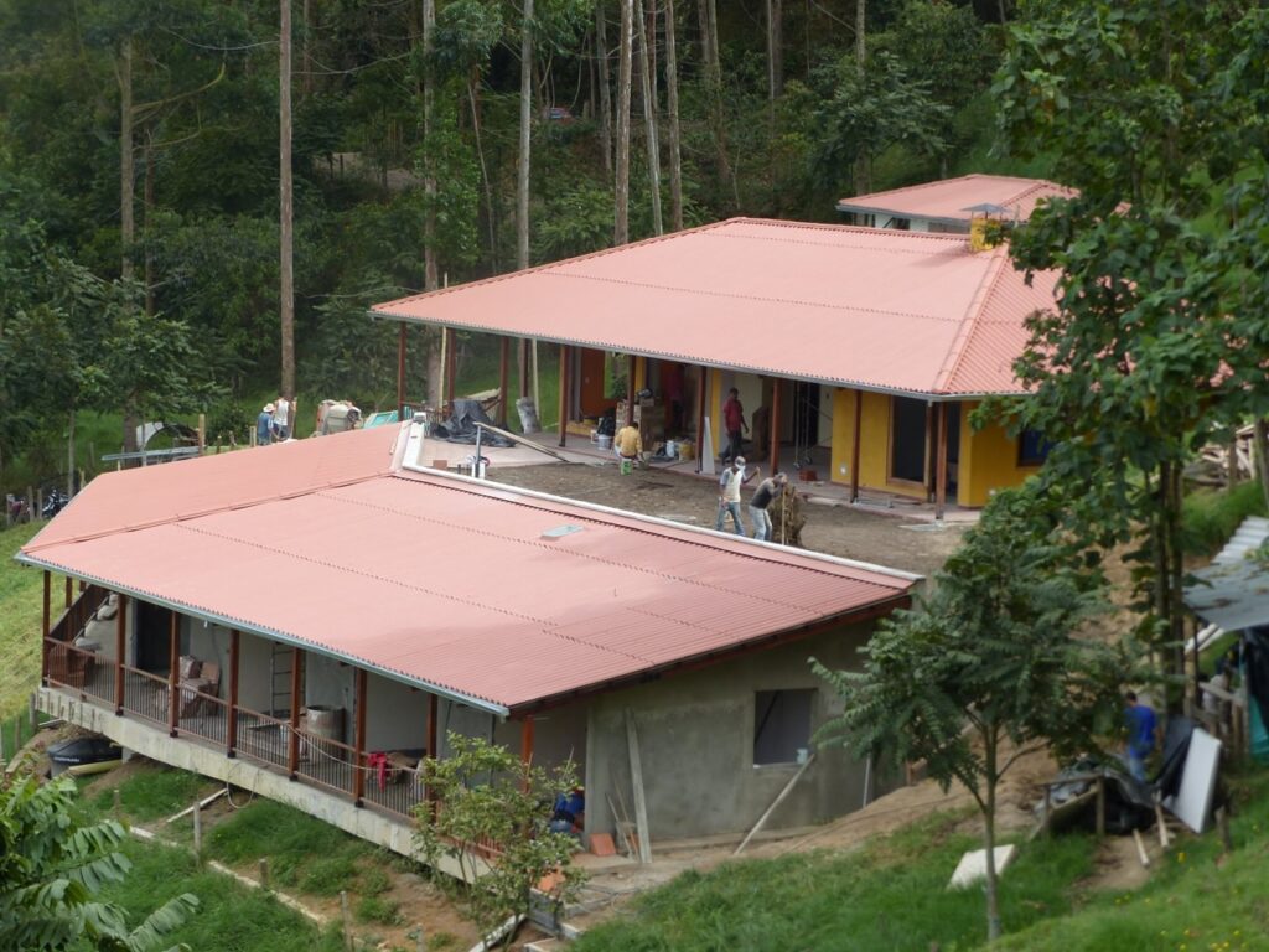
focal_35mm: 102
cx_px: 634
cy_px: 476
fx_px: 3739
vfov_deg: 14.5
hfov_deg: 19.3
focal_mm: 18.3
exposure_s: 1/400
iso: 100
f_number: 4
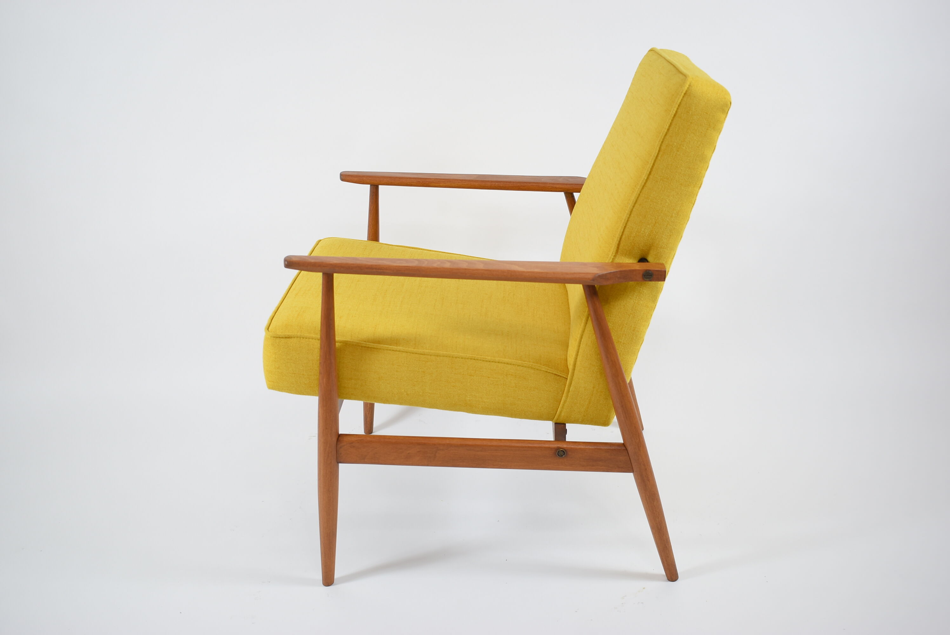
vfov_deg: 34.3
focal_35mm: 39
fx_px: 1030
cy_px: 318
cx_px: 475
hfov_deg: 49.5
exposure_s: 1/15
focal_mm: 26
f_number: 4
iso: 100
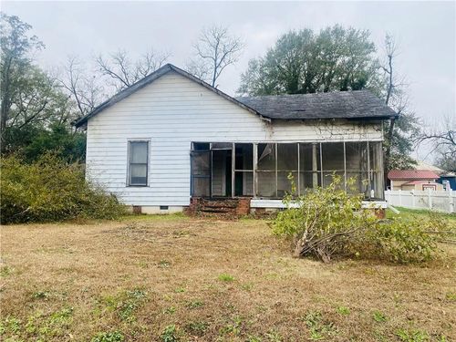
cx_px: 228
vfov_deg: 53.1
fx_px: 343
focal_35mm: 26
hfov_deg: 67.3
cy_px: 171
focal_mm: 4.25
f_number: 1.8
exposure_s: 1/685
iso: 32
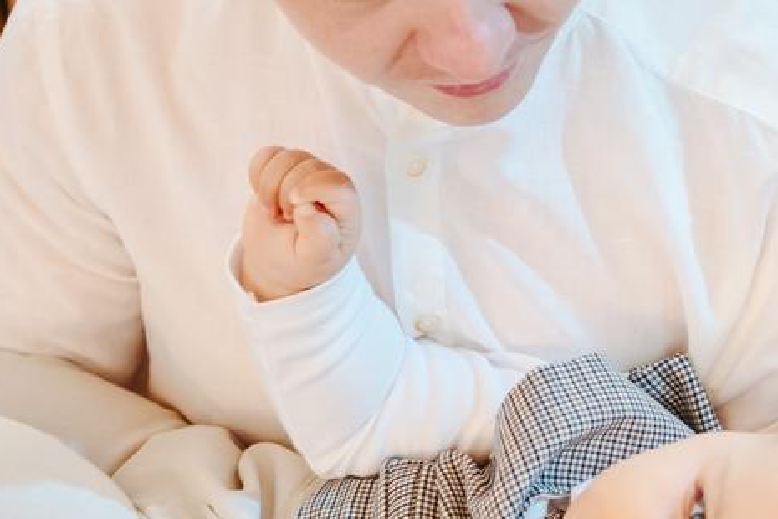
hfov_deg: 17.6
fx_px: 2442
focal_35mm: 113
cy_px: 246
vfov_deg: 12.1
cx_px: 818
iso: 1600
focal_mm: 35
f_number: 2.8
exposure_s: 1/125
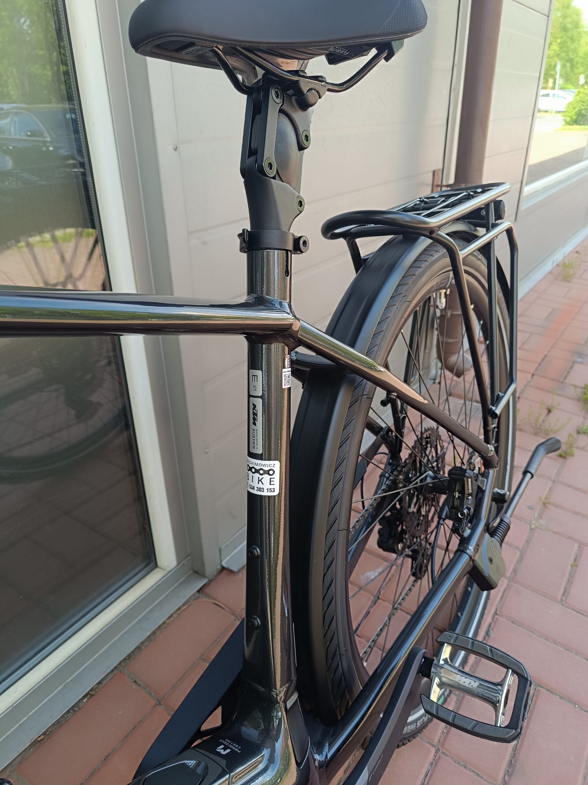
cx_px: 294
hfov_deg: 56.8
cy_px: 392
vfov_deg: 71.6
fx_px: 544
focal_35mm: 24
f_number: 1.88
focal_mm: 5.59
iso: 63
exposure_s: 1/102
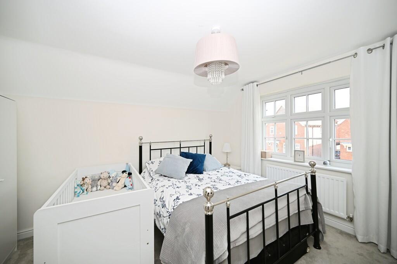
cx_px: 198
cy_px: 132
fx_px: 154
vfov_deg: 81.2
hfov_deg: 104.2
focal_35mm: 14
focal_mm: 14
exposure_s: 1/60
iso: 100
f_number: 4
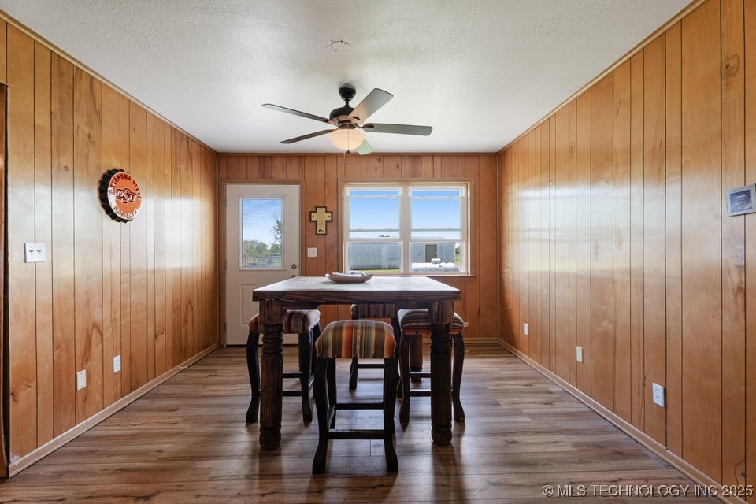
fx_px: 336
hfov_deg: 96.7
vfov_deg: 73.7
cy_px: 252
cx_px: 378
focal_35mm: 16
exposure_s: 1/5
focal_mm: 16
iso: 200
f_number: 8
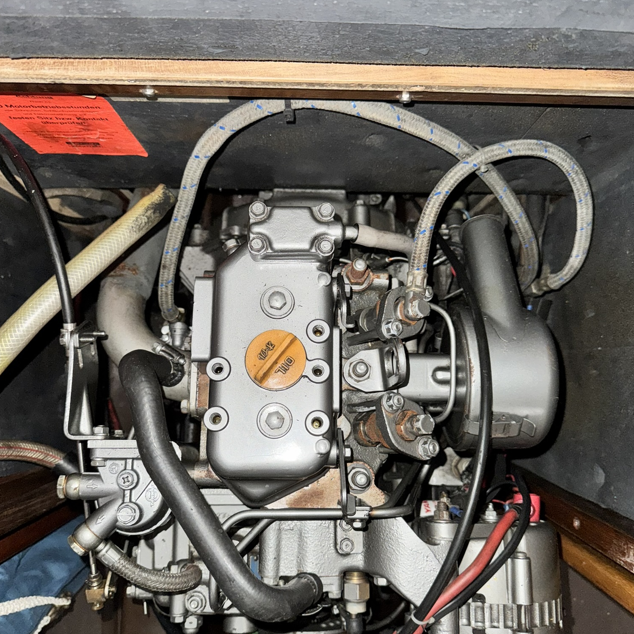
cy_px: 347
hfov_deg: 55.6
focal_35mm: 29
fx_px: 601
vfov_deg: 55.5
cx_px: 315
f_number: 1.78
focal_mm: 6.76
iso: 80
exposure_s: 1/4
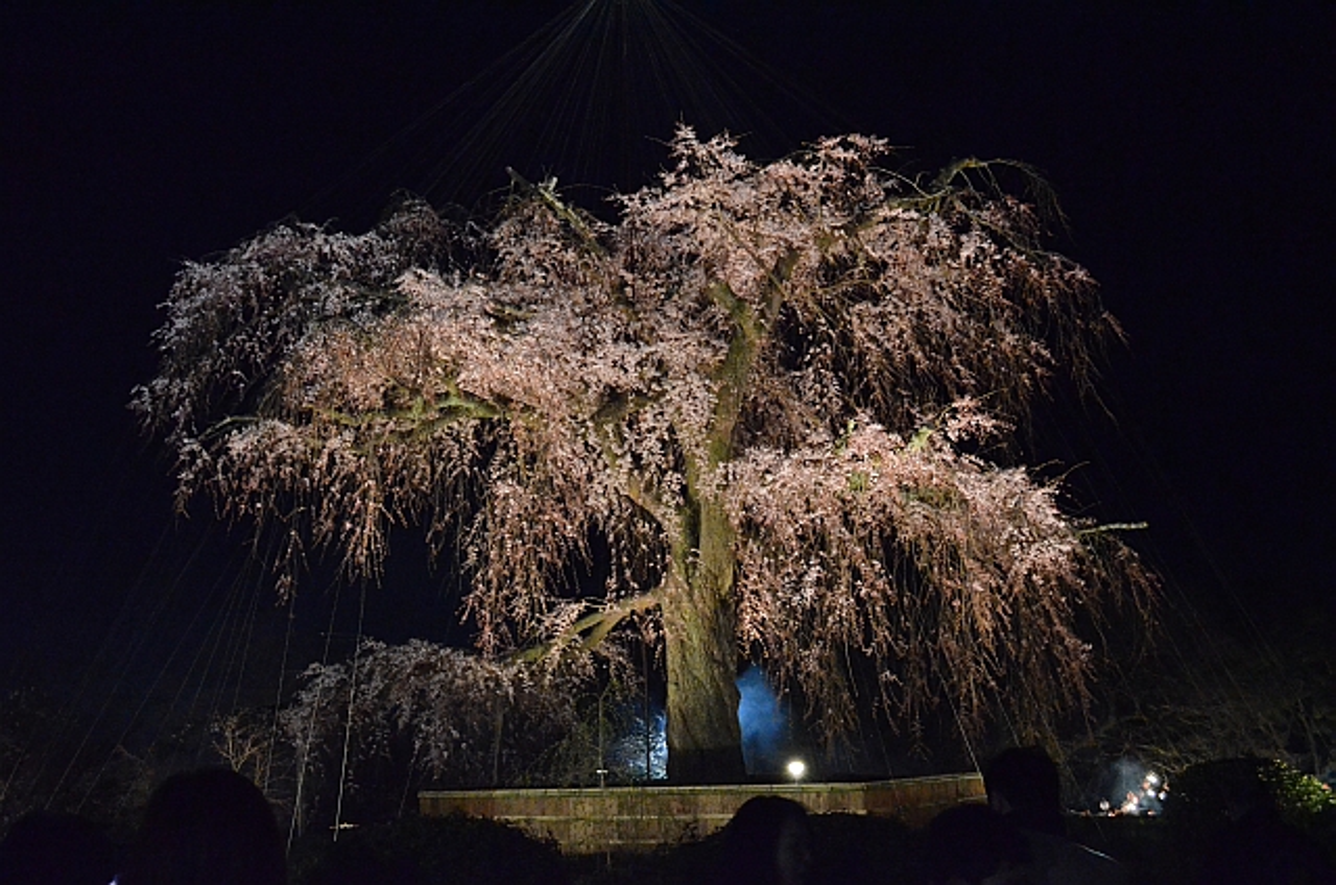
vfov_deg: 36.7
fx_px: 1333
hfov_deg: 53.2
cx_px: 668
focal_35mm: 36
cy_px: 442
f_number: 5
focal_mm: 24
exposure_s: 1/100
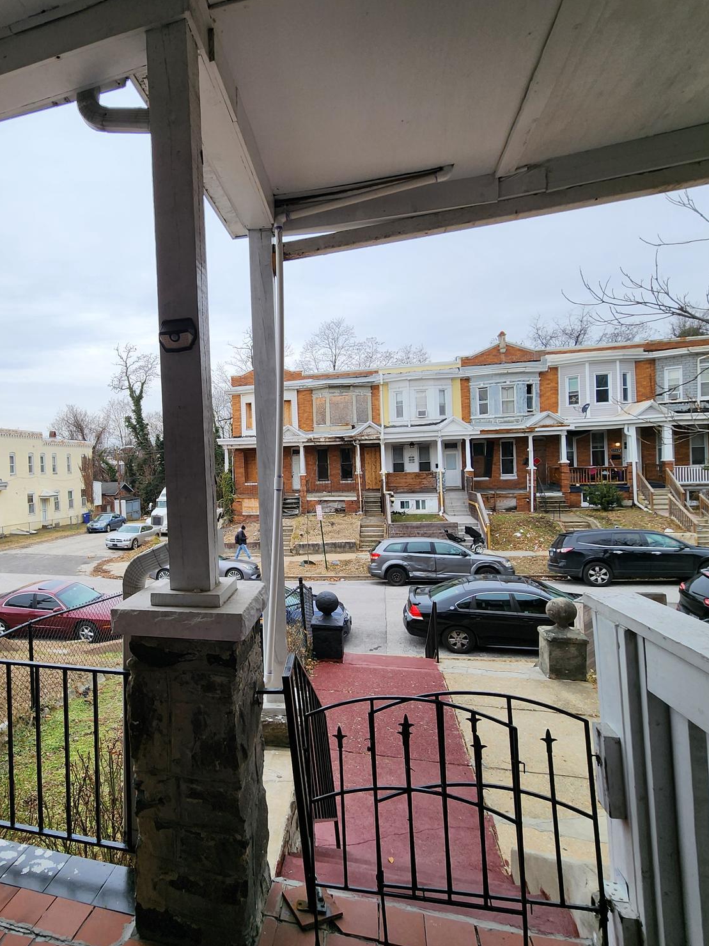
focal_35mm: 18
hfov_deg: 68.2
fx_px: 492
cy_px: 468
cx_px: 202
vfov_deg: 87.8
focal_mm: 2.2
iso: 50
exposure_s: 1/497
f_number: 2.2
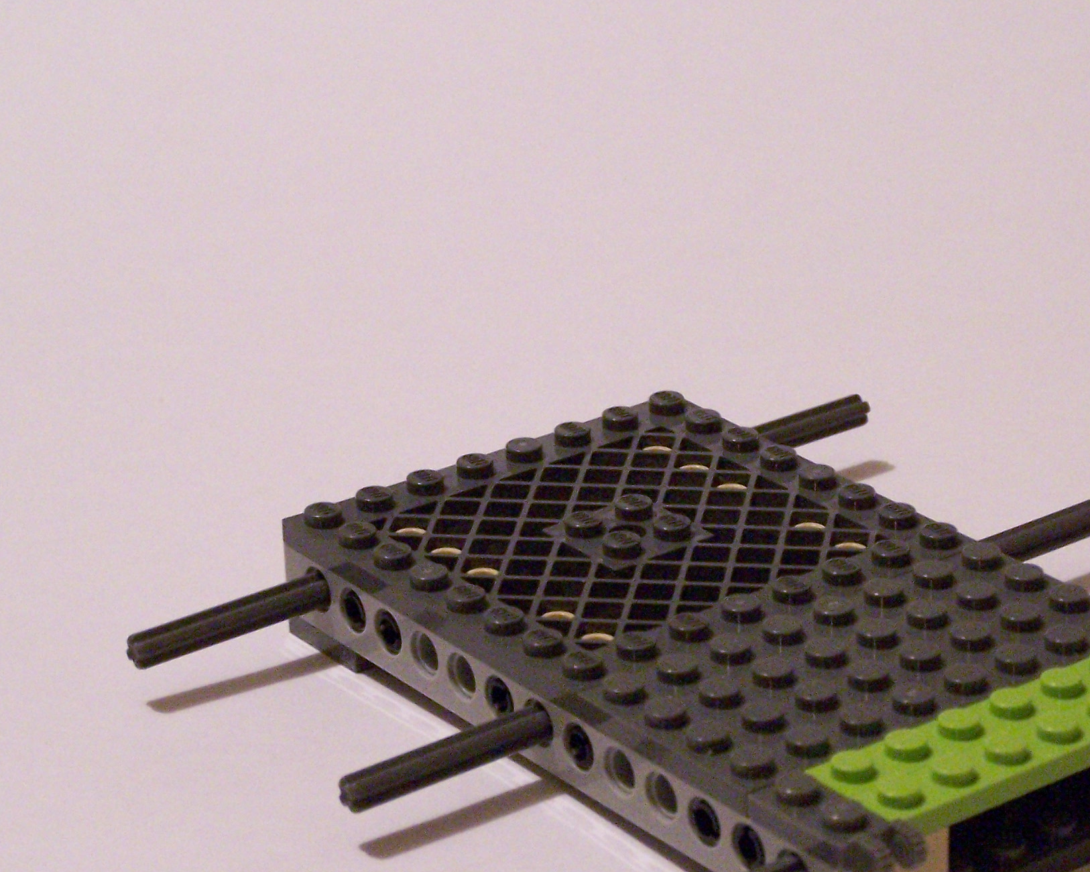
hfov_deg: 16.5
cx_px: 740
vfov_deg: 13.3
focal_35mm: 116
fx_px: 3742
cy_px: 556
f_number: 3.2
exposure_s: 1/20
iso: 400
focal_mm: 12.4
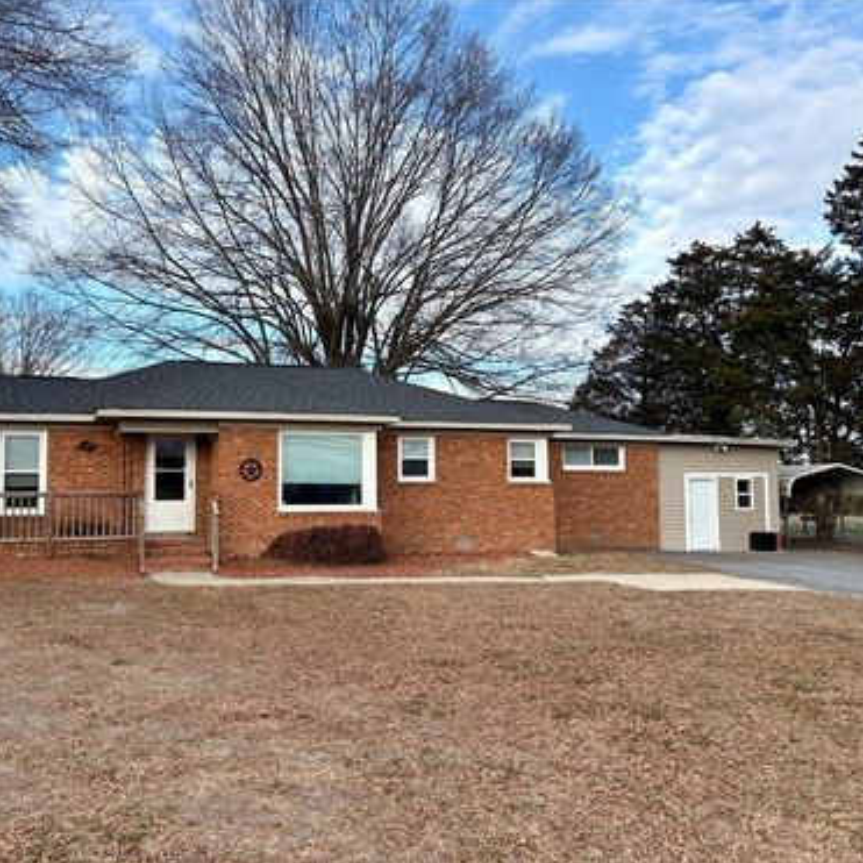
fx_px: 874
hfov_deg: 52.2
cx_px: 354
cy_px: 432
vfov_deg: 52.5
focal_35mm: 31
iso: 50
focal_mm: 5.96
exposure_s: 1/1099
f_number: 1.6
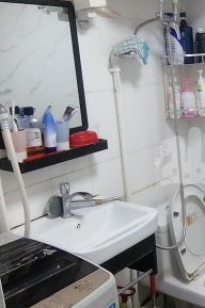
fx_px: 420
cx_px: 239
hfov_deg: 25.0
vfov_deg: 40.4
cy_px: 157
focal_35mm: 49
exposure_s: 1/33.3
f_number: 2.4
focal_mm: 2.84
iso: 160
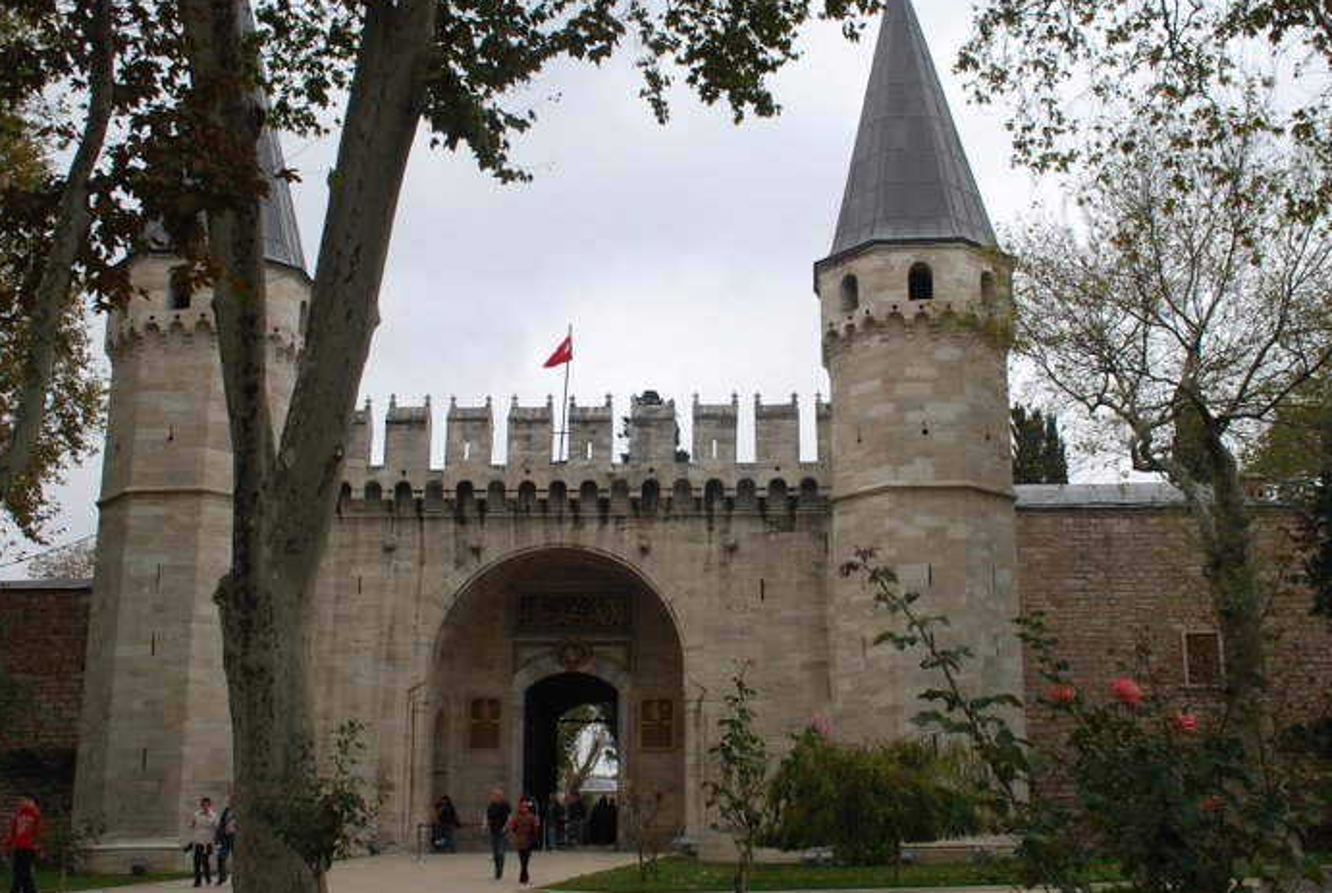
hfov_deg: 45.4
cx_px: 692
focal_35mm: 43
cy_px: 419
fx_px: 1593
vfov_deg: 31.3
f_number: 8
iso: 200
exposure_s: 1/60
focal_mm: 22
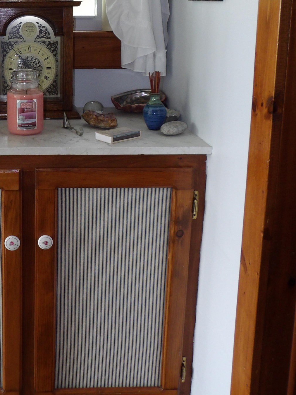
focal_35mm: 41
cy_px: 96
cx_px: 47
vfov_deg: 44.2
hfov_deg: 33.8
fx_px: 467
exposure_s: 1/33
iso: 188
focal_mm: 4.3
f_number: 2.8
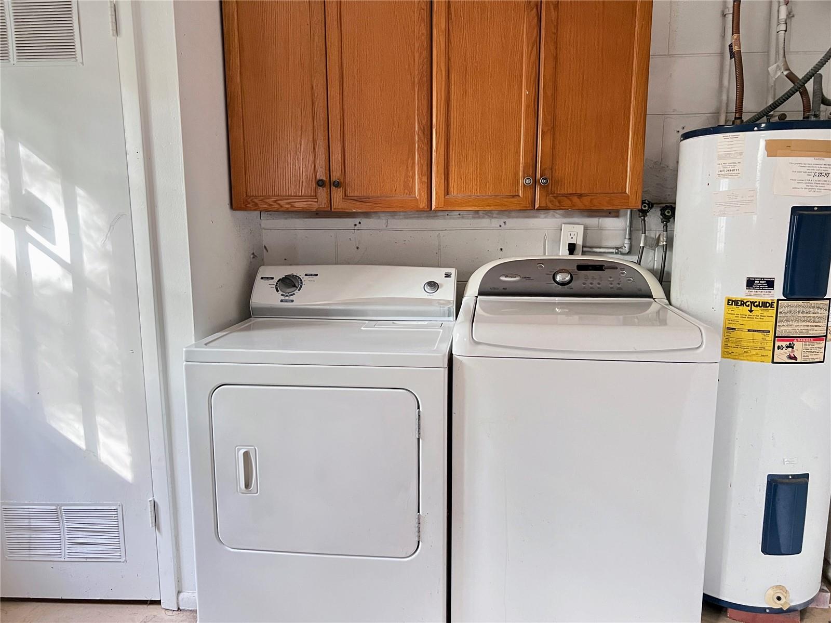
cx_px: 416
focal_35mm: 26
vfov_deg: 53.0
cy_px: 312
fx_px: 624
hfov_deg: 67.3
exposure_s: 1/60
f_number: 1.5
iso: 500
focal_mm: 5.7
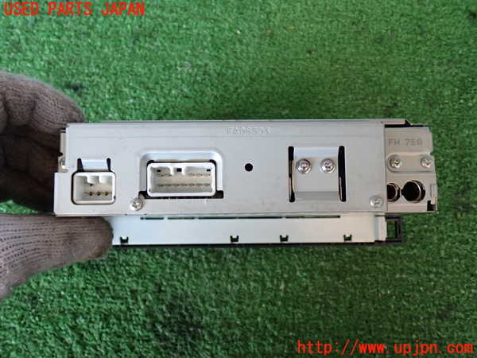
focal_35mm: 36
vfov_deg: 39.7
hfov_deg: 51.4
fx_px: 496
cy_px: 179
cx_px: 238
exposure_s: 1/40
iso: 200
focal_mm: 6.37
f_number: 2.5
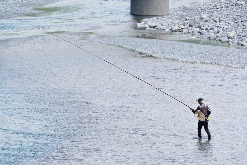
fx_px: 1784
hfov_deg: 7.9
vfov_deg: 5.3
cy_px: 82
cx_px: 124
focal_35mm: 260
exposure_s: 1/320
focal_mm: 260
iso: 100
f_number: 5.6
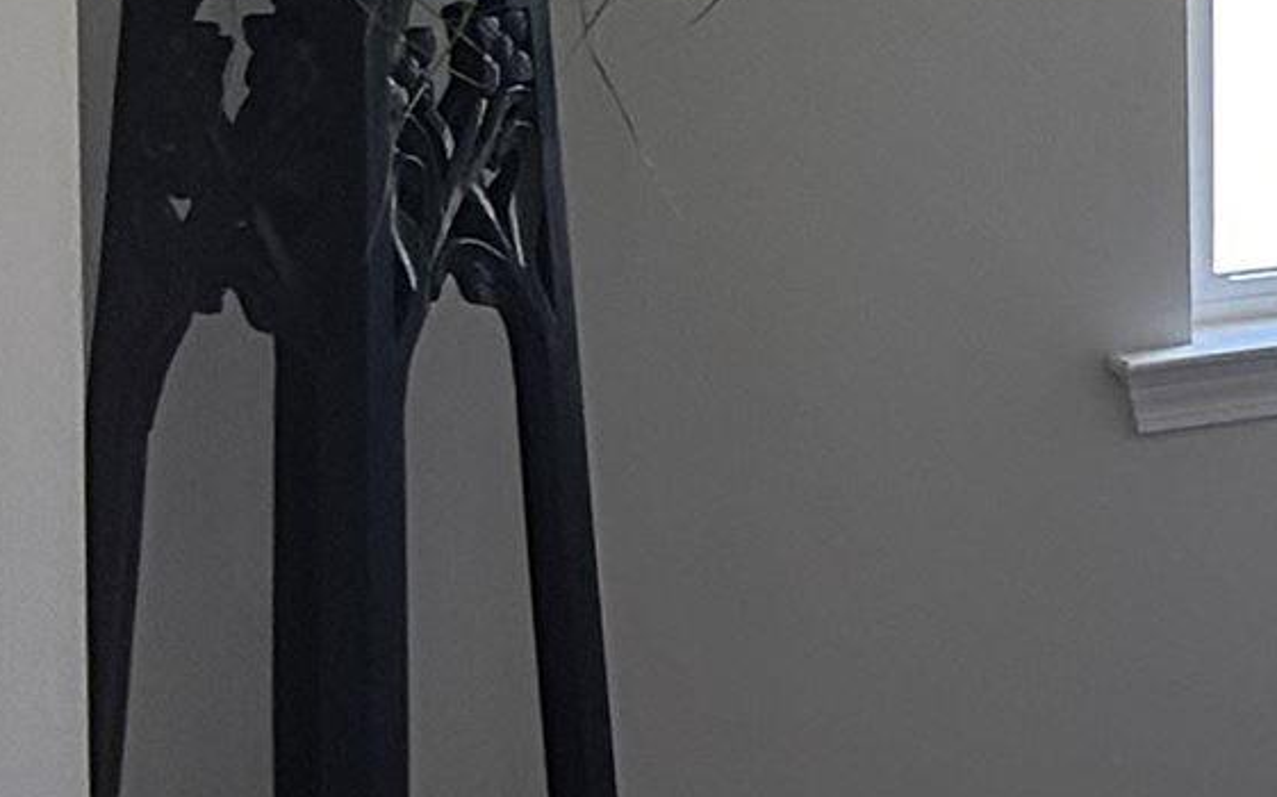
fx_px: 5253
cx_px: 3080
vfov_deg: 8.4
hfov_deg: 11.4
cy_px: -581
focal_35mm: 151
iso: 125
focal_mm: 5.7
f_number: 1.5
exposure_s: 1/121
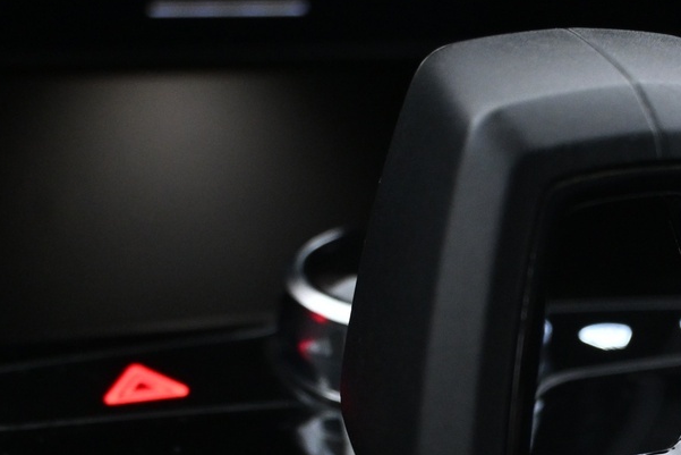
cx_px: 731
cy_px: 561
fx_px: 1873
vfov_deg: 13.4
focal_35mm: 99
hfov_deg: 19.8
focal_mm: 24.5
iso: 1600
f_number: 4.2
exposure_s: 1/20
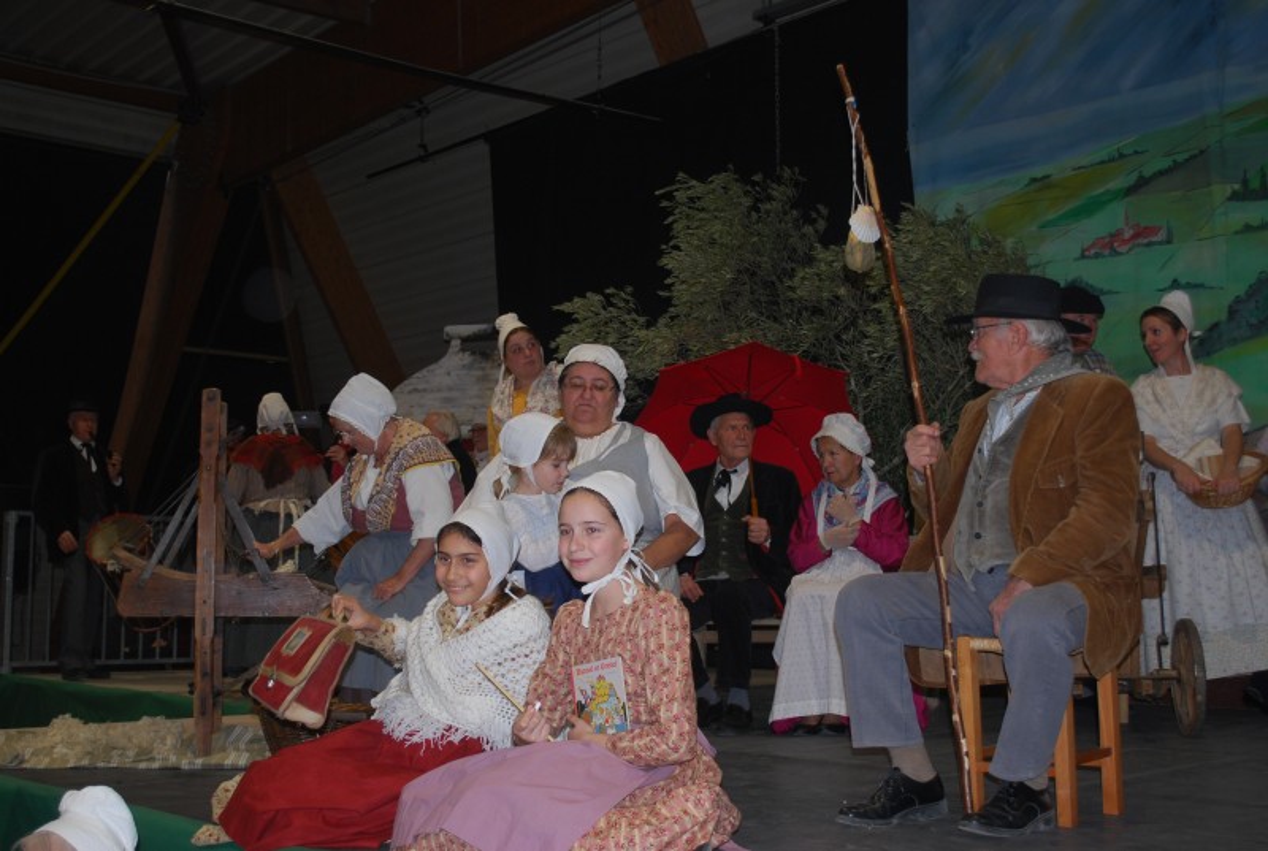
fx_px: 1535
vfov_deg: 31.0
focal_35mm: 44
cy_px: 426
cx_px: 634
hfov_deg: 44.9
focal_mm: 29
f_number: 4.8
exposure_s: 1/60
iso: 200
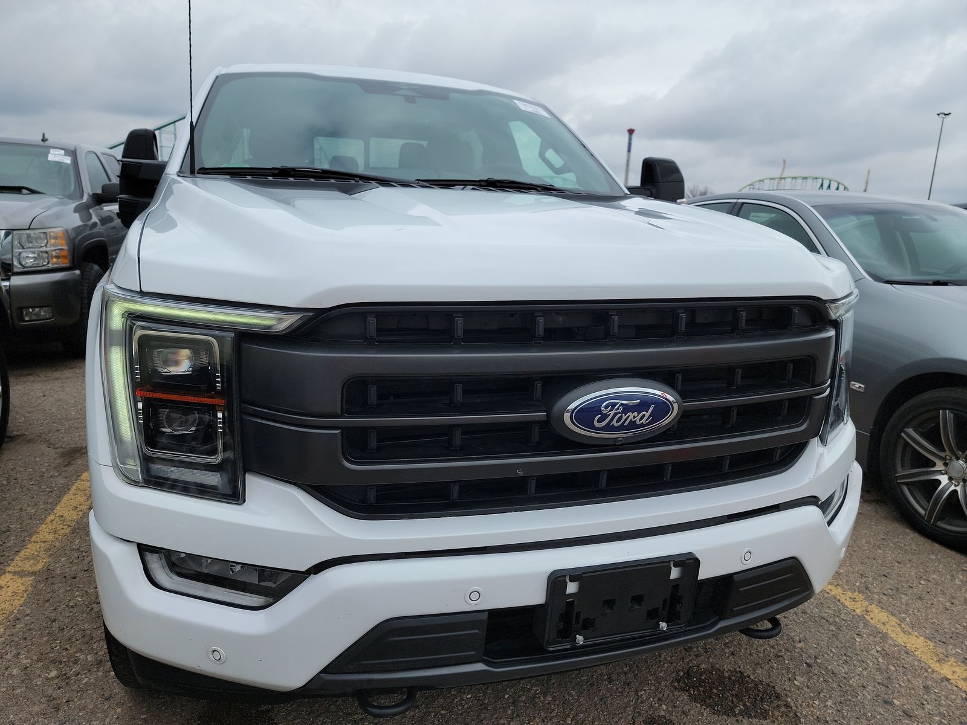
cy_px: 362
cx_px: 484
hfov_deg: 71.6
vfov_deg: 56.8
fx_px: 670
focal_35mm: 24
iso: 50
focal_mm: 6.7
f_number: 1.8
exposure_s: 1/506
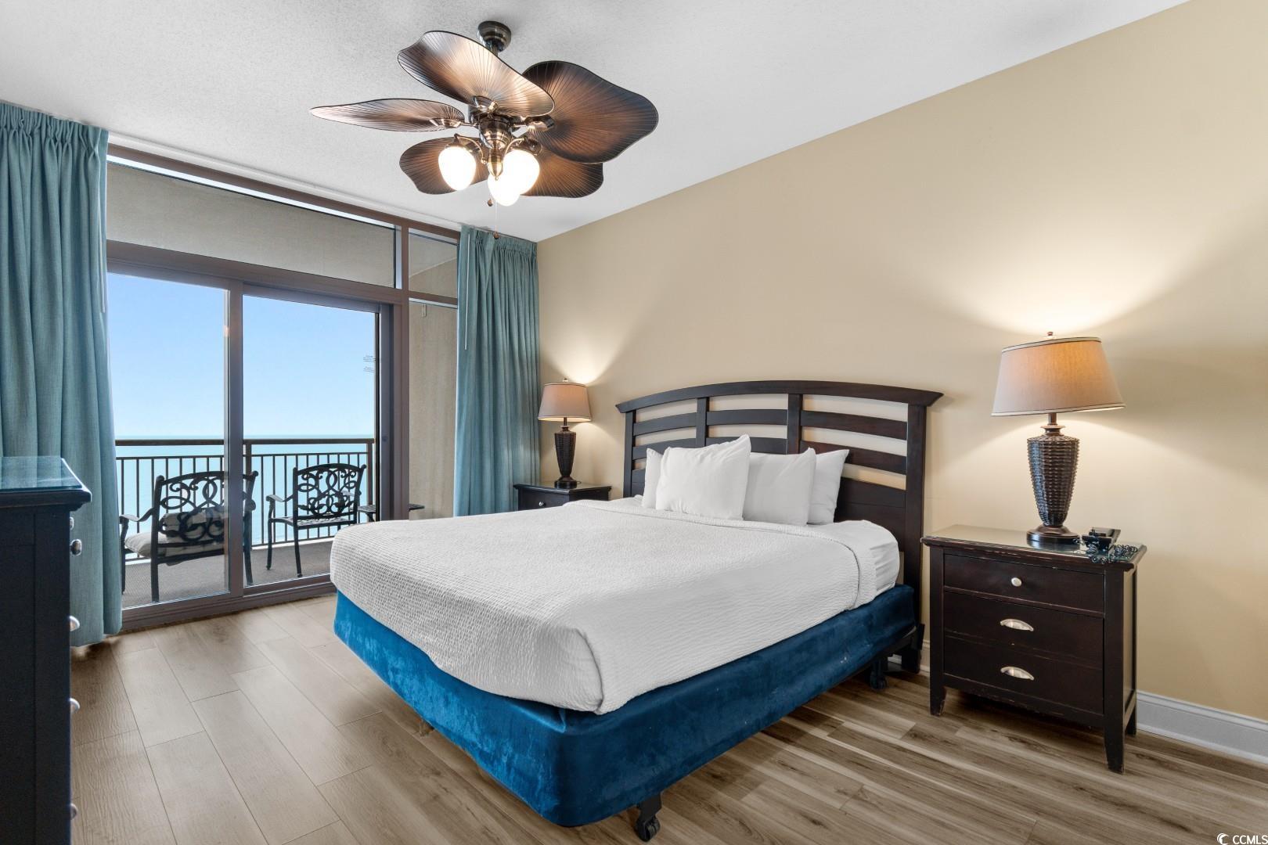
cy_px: 422
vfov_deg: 73.7
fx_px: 564
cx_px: 634
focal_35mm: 16
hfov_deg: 96.7
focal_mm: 11
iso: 100
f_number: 4.8
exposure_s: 1/15
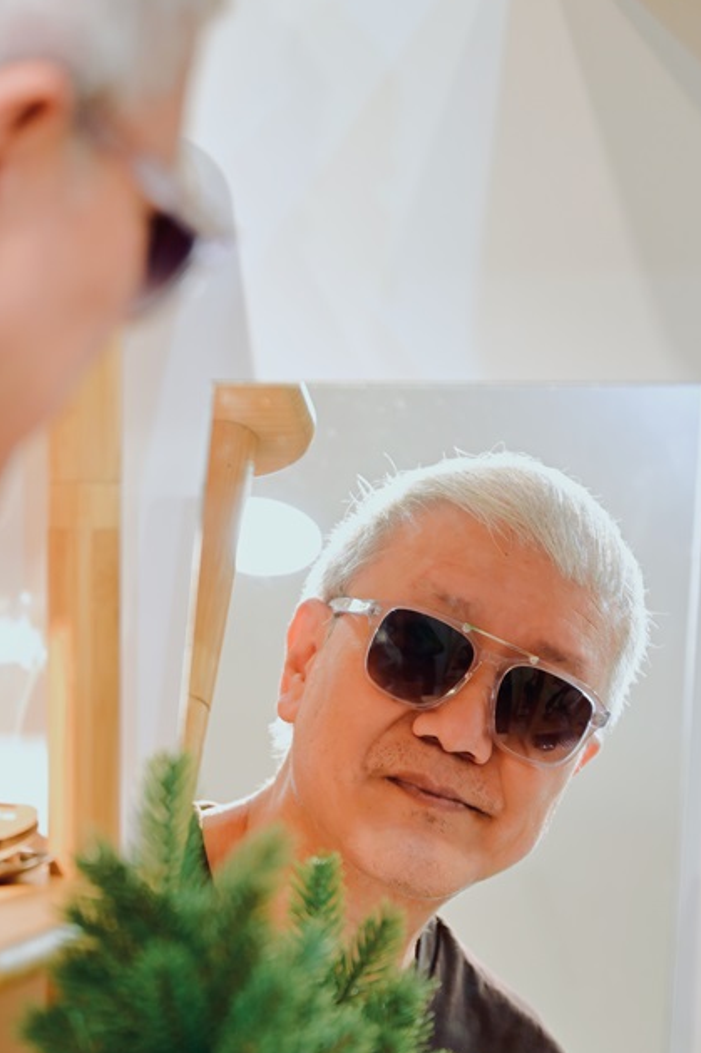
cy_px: 753
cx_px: 314
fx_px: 3331
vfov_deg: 17.9
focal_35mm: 114
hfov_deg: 12.0
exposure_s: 1/200
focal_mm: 70
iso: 500
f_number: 2.8
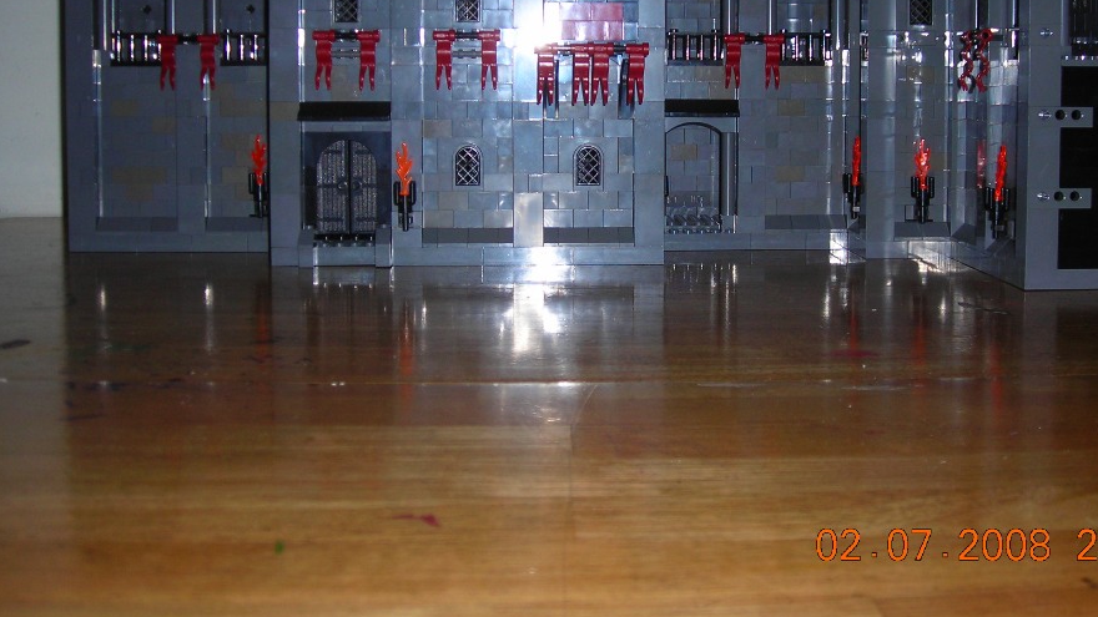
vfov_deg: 22.9
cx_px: 631
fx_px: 1514
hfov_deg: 39.8
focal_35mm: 52
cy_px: 166
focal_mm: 6.8
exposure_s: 1/60.1
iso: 50
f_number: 3.3
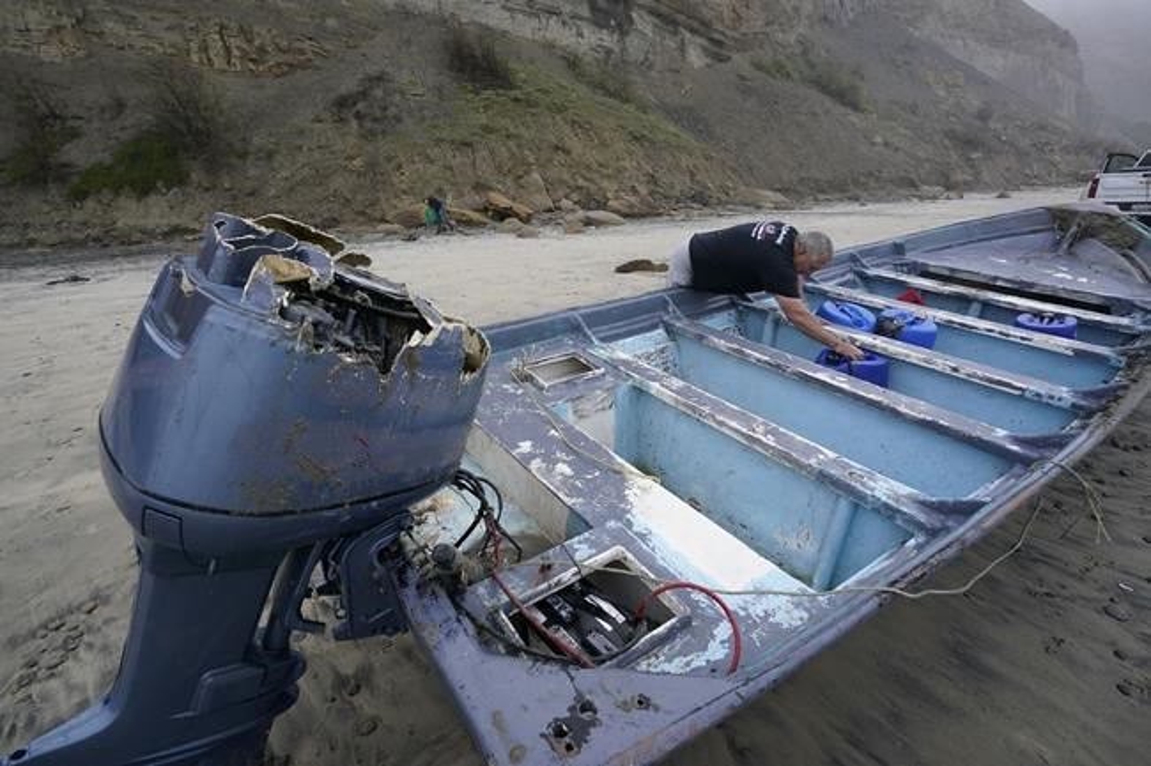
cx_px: 576
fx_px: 511
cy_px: 383
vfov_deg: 73.7
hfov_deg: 96.8
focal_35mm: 16
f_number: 6.3
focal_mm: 16
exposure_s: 1/2000
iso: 1600
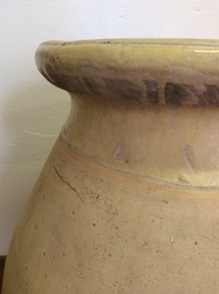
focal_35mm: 32
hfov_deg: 44.1
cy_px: 147
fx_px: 271
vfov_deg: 56.9
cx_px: 110
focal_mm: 3.3
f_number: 2.4
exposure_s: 1/25
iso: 125
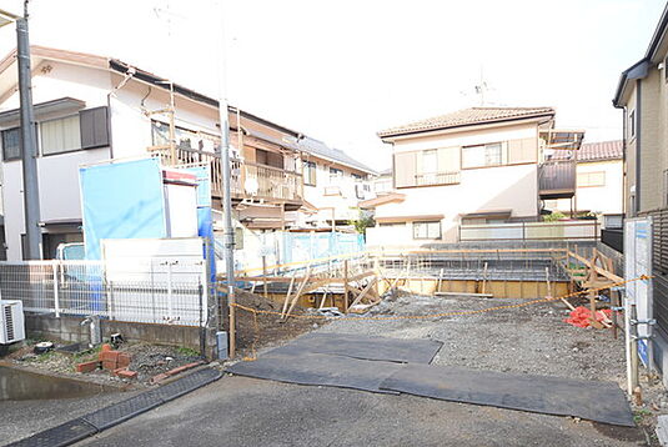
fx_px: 419
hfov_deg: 77.0
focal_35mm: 23
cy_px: 257
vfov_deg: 55.9
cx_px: 346
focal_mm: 13
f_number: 8
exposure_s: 1/250
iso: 400
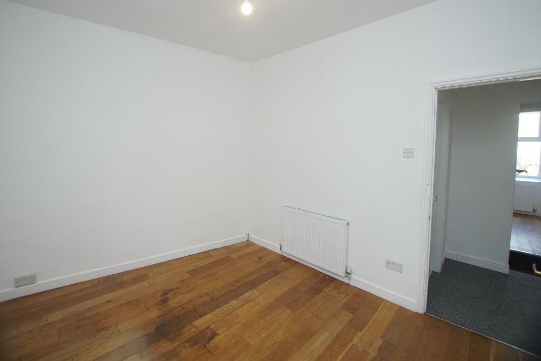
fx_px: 225
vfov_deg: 77.3
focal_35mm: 15
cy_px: 180
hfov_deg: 100.4
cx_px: 270
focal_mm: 10
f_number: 4
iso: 640
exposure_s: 1/160
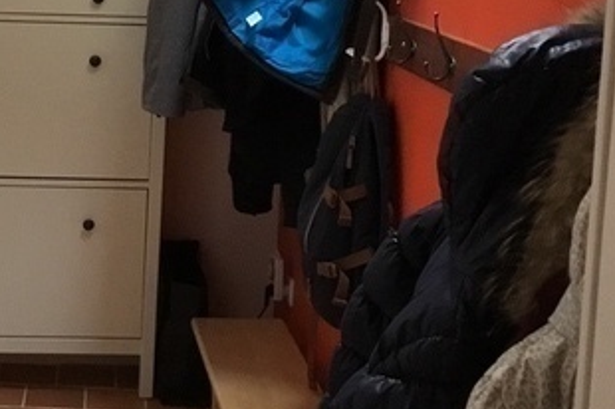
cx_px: 93
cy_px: 85
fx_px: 1365
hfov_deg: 24.8
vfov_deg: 16.9
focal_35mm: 80
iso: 200
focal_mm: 3.3
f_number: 2.4
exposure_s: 1/17
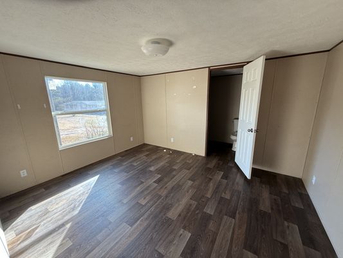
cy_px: 129
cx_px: 172
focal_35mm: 14
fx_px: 139
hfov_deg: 102.1
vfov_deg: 85.7
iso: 80
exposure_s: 1/99
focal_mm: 2.22
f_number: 2.2
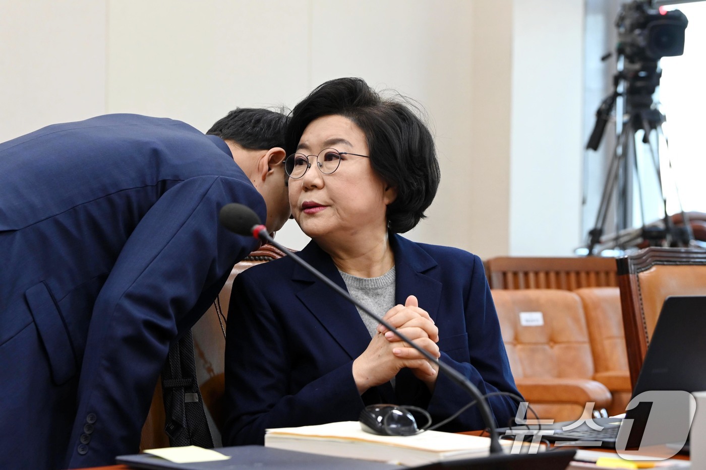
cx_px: 353
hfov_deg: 23.6
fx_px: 1686
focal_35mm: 86
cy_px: 235
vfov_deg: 15.9
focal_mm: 86
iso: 3200
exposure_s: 1/250
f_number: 5.6
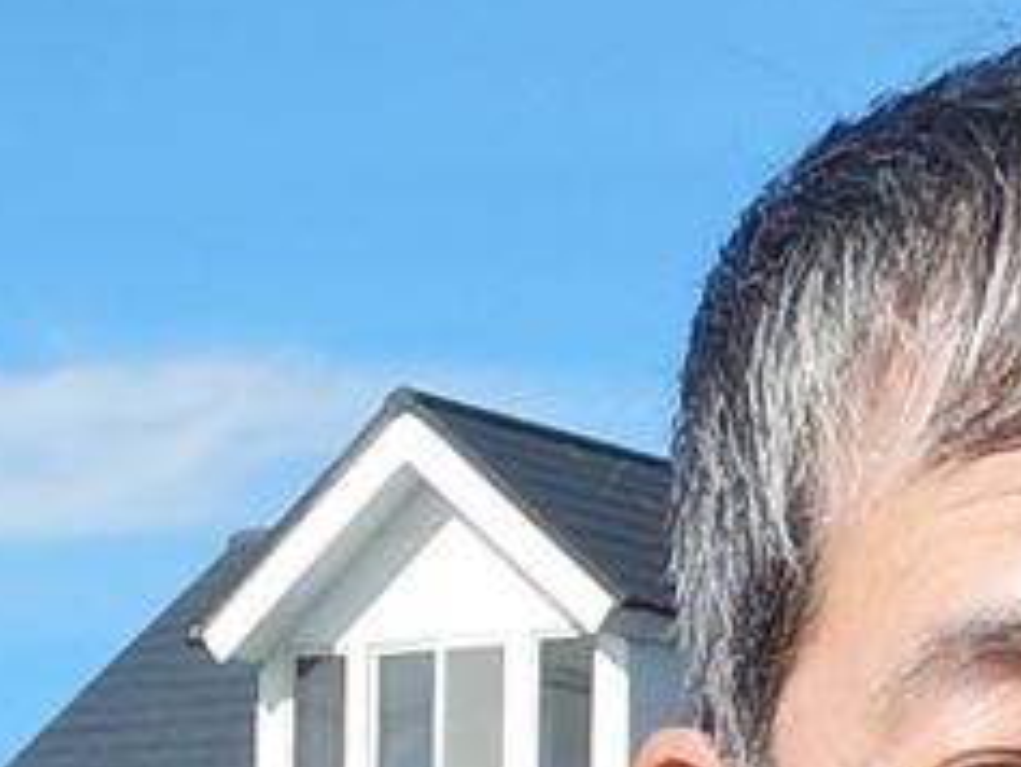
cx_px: 1211
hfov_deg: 9.0
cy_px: 1905
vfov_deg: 6.5
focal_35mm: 216
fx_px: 6374
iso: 125
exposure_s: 1/1000
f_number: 4.2
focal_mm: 7.2
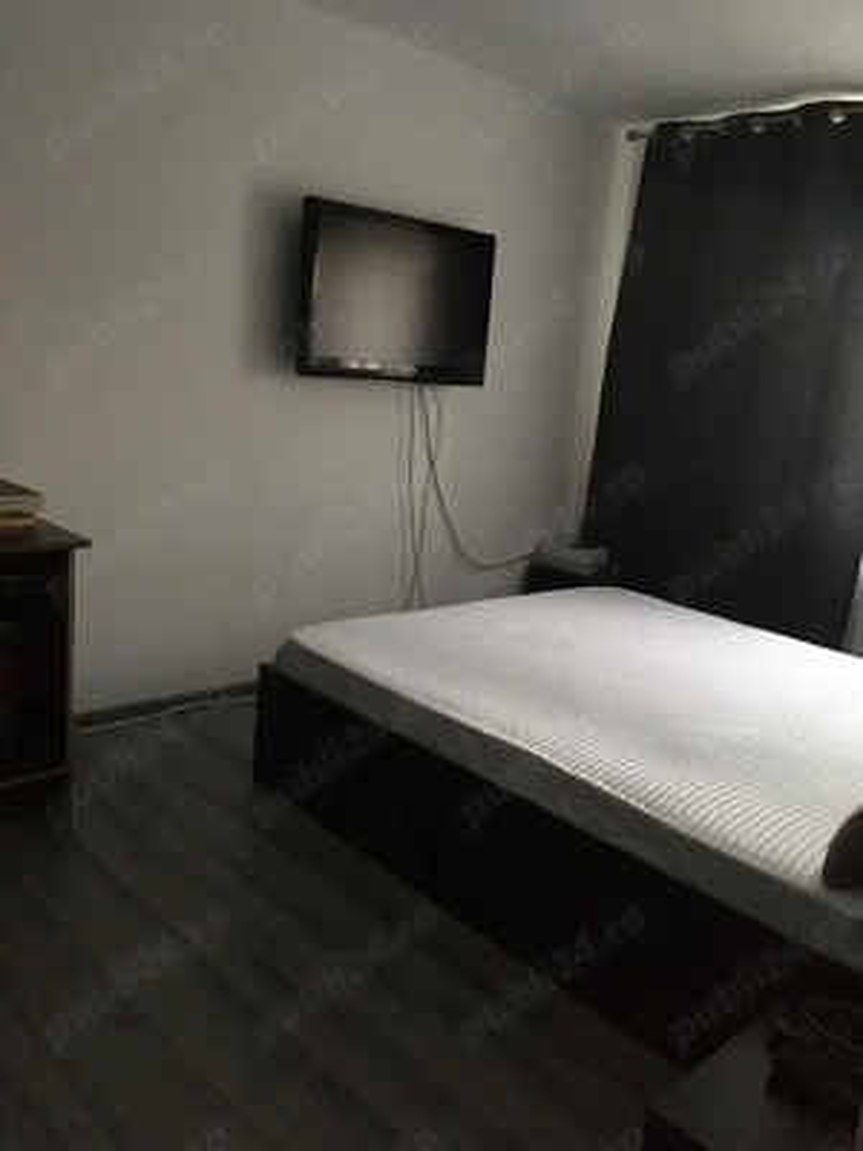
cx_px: 432
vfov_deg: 61.7
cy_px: 576
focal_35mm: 29
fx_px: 964
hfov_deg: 48.2
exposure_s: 1/17
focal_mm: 4.15
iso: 320
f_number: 2.2
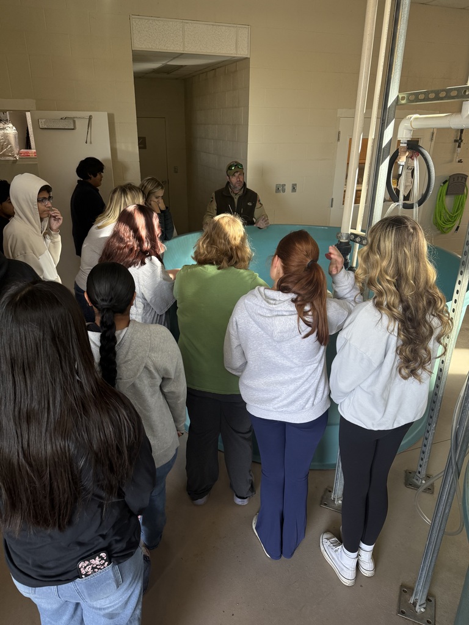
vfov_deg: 71.6
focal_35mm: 24
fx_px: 434
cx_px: 234
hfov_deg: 56.8
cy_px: 312
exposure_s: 1/120
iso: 160
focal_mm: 6.76
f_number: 1.78
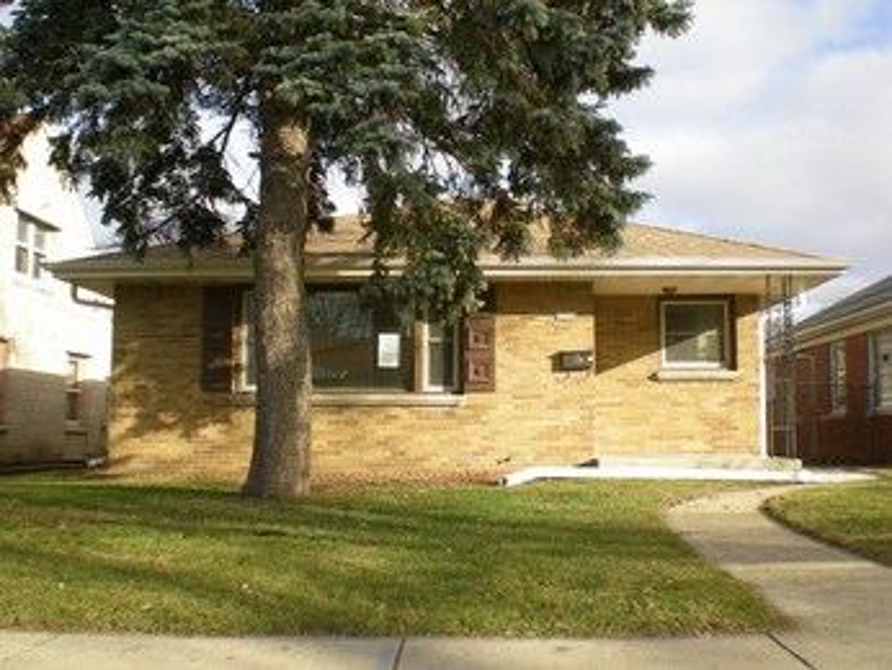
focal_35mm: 38
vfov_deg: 37.8
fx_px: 980
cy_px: 335
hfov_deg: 48.9
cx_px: 446
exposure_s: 1/218
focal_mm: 6.3
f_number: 4.6
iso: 77
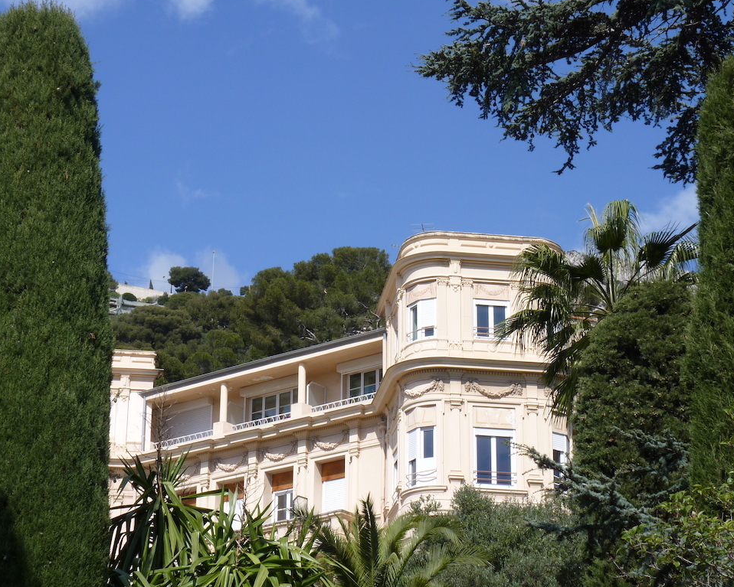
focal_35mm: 88
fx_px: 1912
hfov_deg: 21.7
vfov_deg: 17.5
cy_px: 284
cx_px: 359
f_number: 5.6
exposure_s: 1/400
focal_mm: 12.8
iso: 80
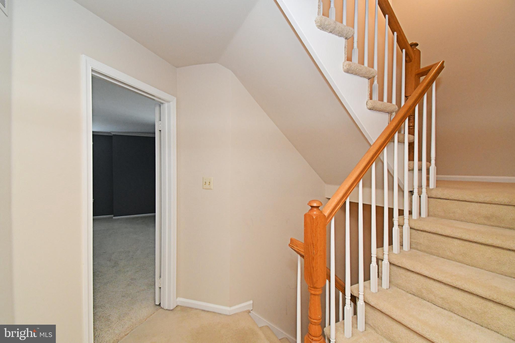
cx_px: 258
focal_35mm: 15
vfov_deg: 77.3
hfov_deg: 100.4
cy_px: 172
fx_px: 215
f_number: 8
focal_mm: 10
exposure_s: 1/160
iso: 2500
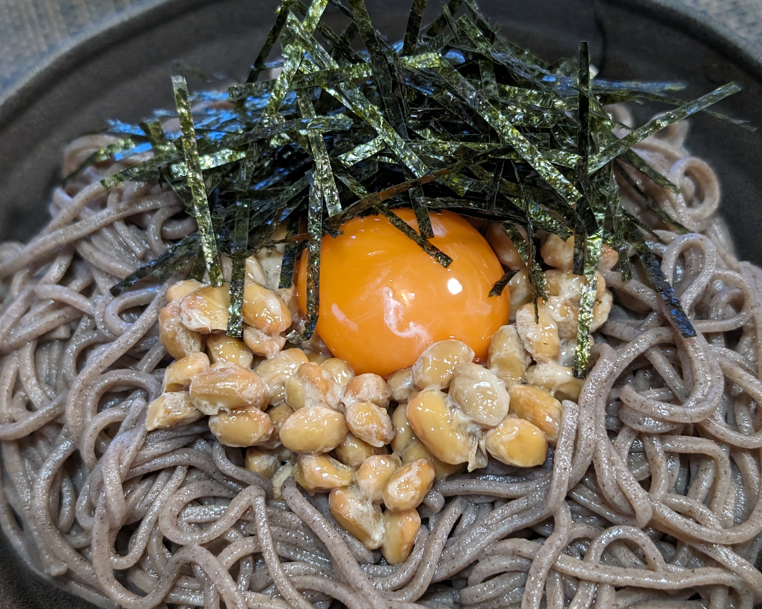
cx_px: 390
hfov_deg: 36.7
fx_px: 1150
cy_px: 304
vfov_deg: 29.7
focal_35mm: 51
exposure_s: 1/55.6
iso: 347
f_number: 1.68
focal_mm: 6.9
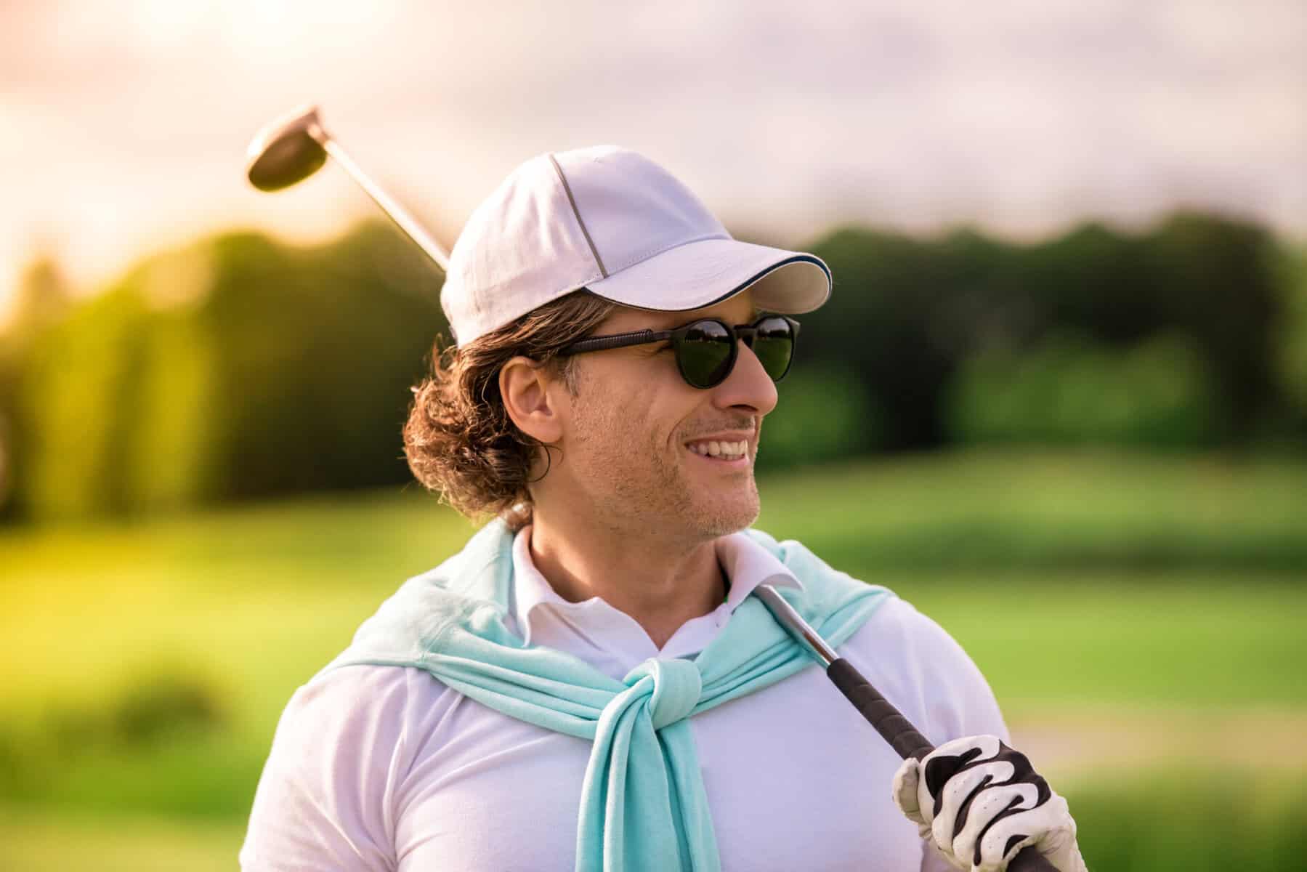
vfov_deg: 8.6
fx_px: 5809
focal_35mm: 160
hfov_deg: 12.8
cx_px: 654
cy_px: 436
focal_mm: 160
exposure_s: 1/4000
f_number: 2.8
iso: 400
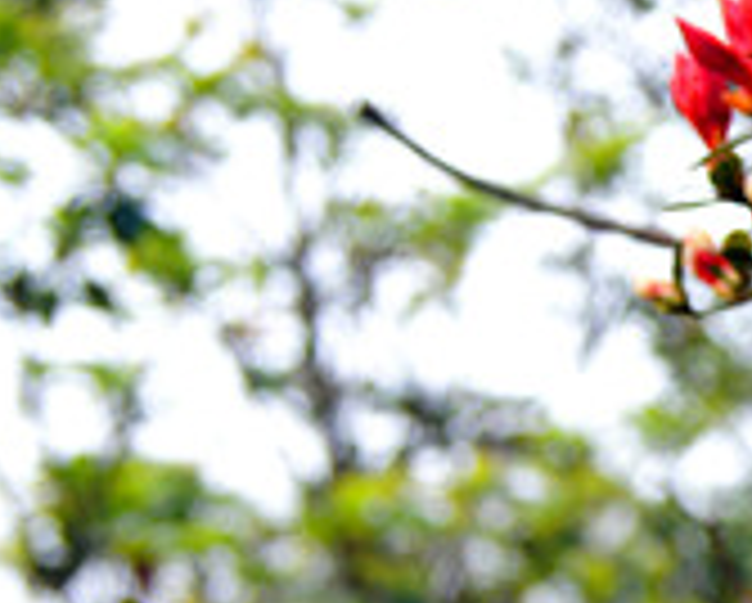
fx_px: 4501
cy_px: 524
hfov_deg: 9.2
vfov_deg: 7.7
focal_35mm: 202
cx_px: 1202
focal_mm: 30
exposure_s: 1/200
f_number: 5
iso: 100
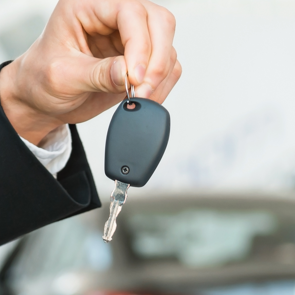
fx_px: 1957
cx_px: 124
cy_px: 347
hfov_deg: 8.6
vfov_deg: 8.5
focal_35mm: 203
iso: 400
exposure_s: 1/250
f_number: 3.5
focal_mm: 62
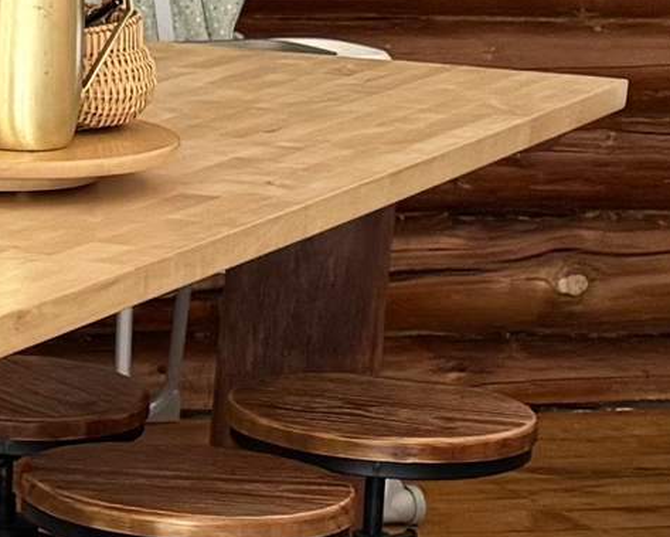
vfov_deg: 10.2
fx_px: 3016
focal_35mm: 152
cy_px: 254
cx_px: -919
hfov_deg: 10.8
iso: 250
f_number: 1.78
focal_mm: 6.76
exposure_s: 1/60
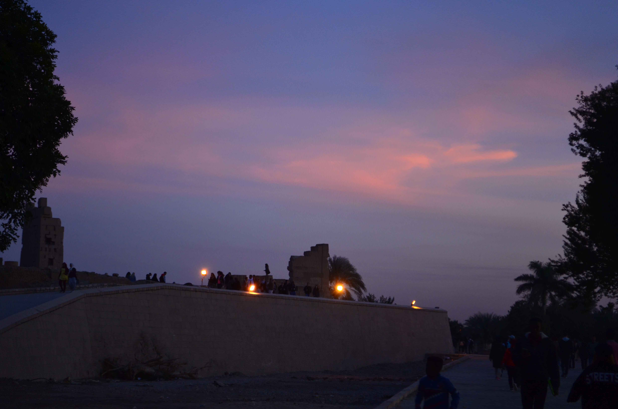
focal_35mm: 75
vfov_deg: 18.1
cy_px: 204
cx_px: 309
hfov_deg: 27.0
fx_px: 1285
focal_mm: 50
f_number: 5.6
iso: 800
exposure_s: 1/50
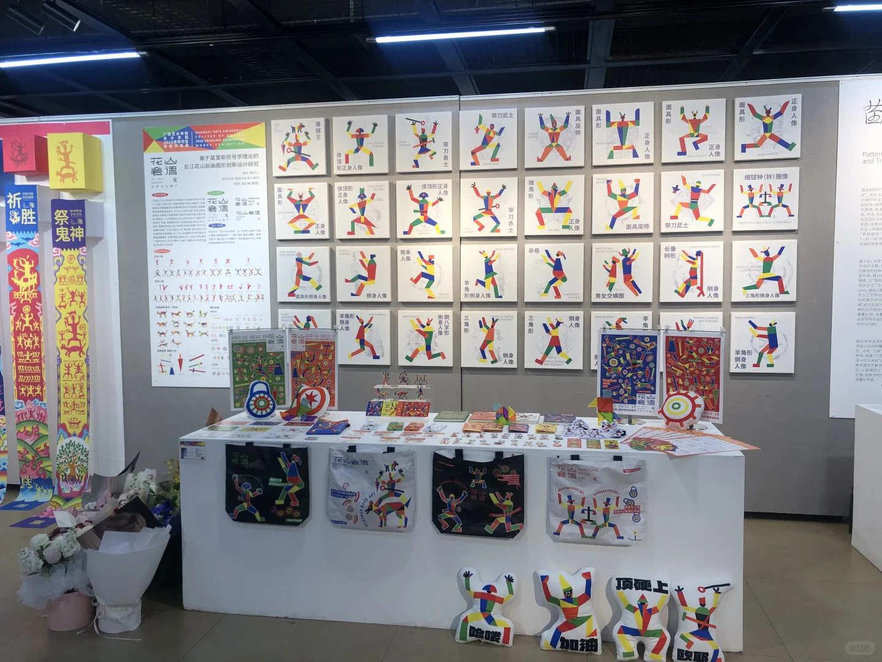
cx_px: 441
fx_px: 713
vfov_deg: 49.7
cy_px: 331
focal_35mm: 28
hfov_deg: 63.4
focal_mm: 4
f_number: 1.8
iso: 20
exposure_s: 1/125
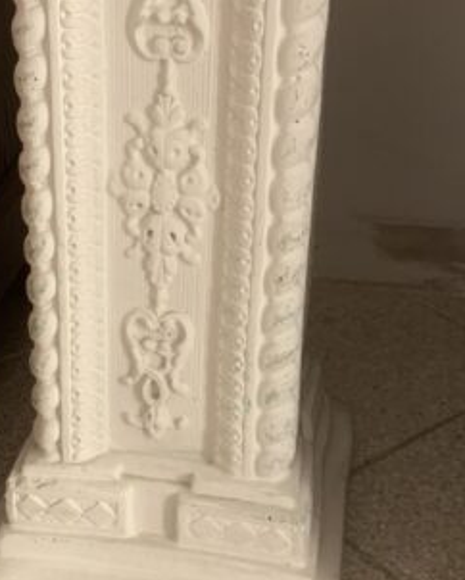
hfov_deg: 34.8
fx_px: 739
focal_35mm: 43
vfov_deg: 42.7
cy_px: 231
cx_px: 188
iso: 400
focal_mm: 4.25
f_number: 1.8
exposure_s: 1/43
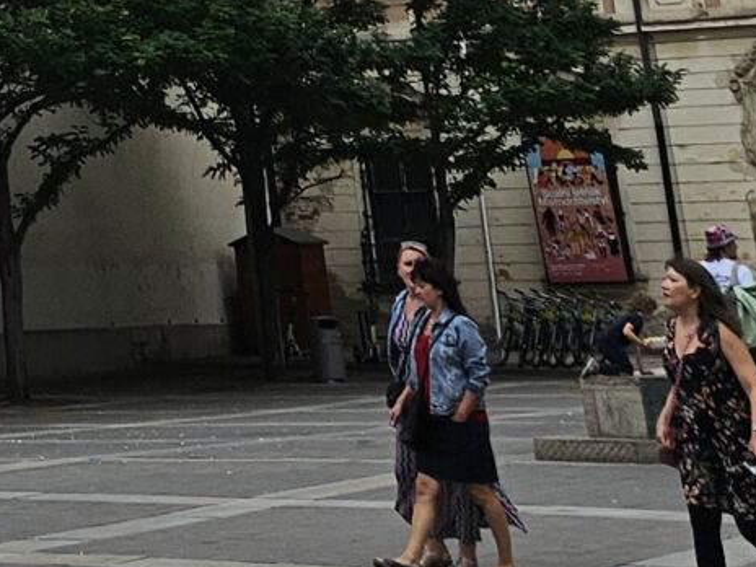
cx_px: -381
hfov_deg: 14.5
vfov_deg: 10.0
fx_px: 2774
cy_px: -850
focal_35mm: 127
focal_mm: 5.4
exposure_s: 1/1050
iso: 25
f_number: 1.8
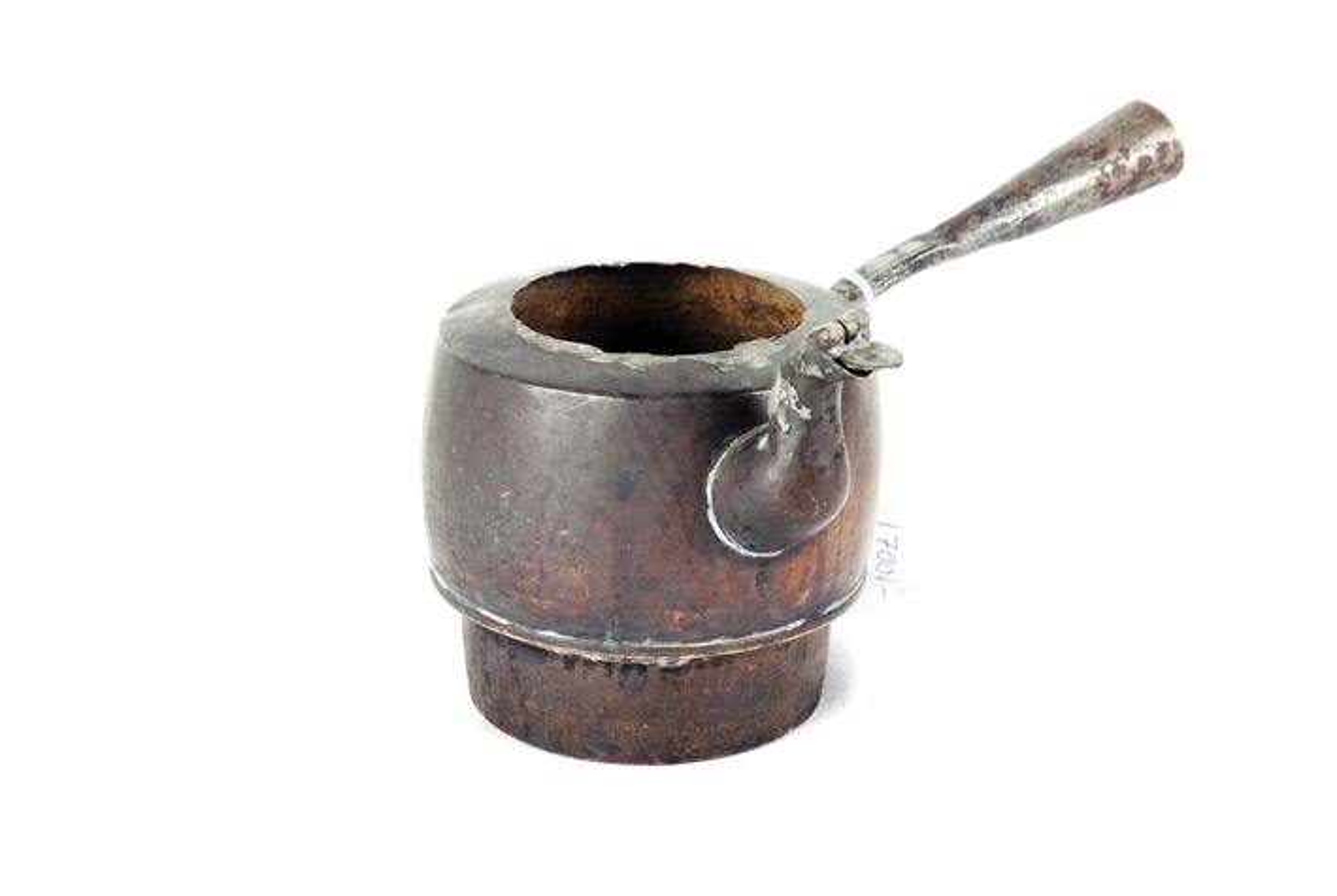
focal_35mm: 105
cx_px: 668
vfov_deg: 13.1
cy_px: 448
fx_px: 3905
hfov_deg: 19.4
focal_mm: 70
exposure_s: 1/6
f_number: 6.3
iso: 100
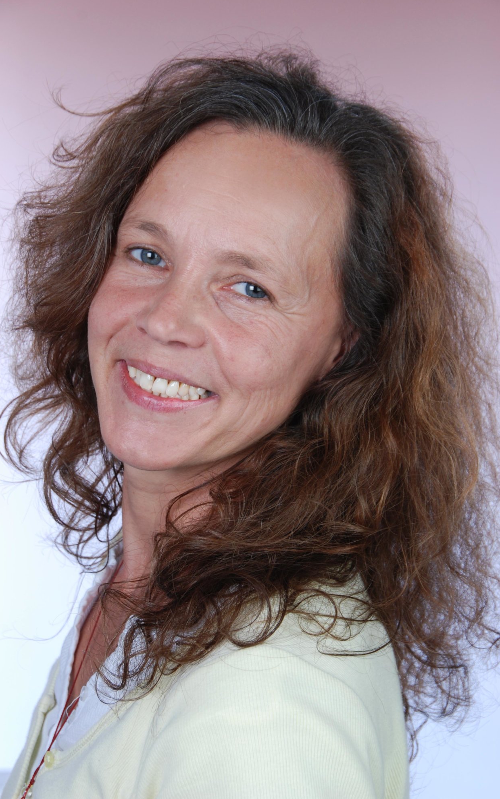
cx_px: 234
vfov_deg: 19.3
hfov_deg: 12.1
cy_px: 400
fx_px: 2355
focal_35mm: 108
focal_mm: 70
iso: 200
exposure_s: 1/100
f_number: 9
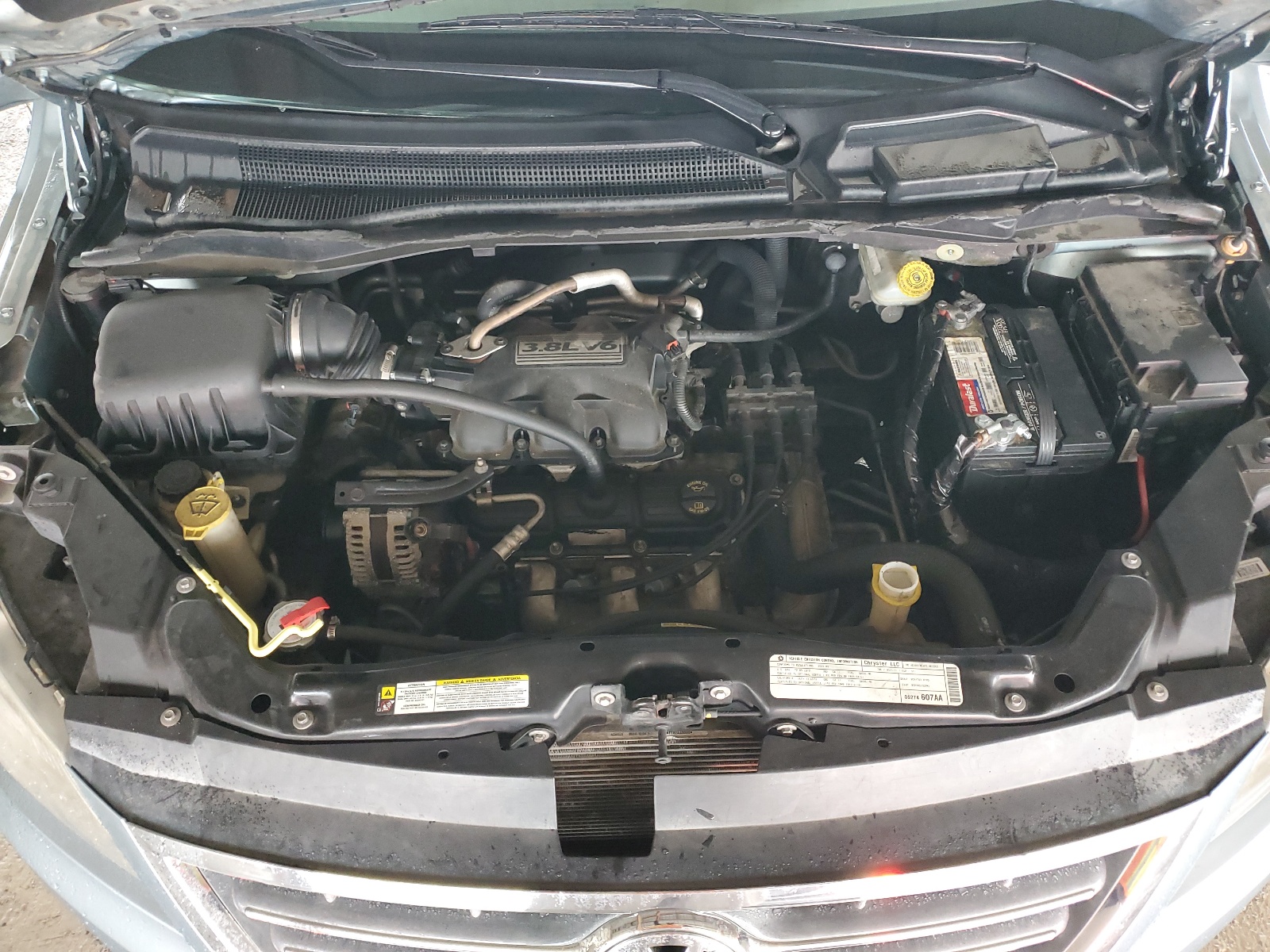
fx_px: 954
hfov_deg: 67.3
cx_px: 635
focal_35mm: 26
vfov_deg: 53.1
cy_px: 476
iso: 322
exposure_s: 1/24
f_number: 1.5
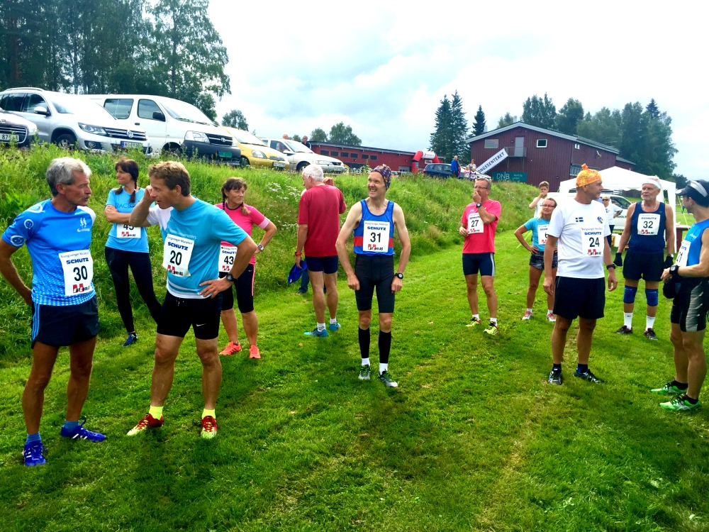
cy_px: 266
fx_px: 594
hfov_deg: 61.7
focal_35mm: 29
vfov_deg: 48.2
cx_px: 354
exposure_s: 1/1276
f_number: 2.2
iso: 32
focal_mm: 4.15
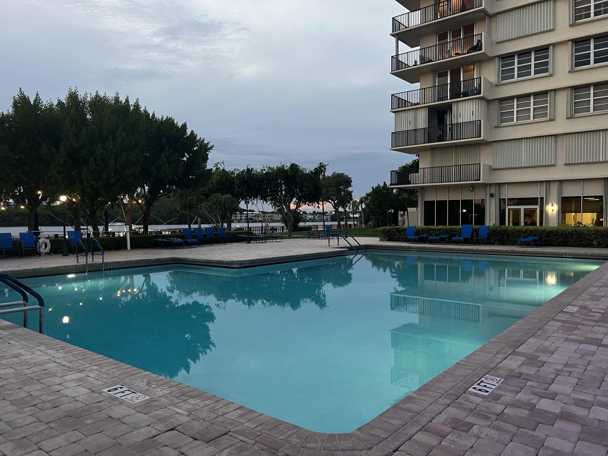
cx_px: 304
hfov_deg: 67.3
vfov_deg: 53.1
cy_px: 228
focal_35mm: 26
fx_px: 457
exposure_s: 1/60
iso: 200
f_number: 1.5
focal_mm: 5.7
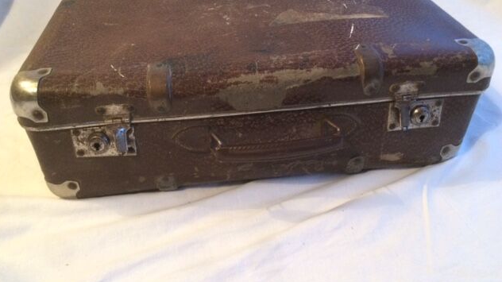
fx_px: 426
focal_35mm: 32
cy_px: 114
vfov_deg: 36.5
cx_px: 249
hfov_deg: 61.0
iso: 400
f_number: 2.2
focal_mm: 4.15
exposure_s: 1/17
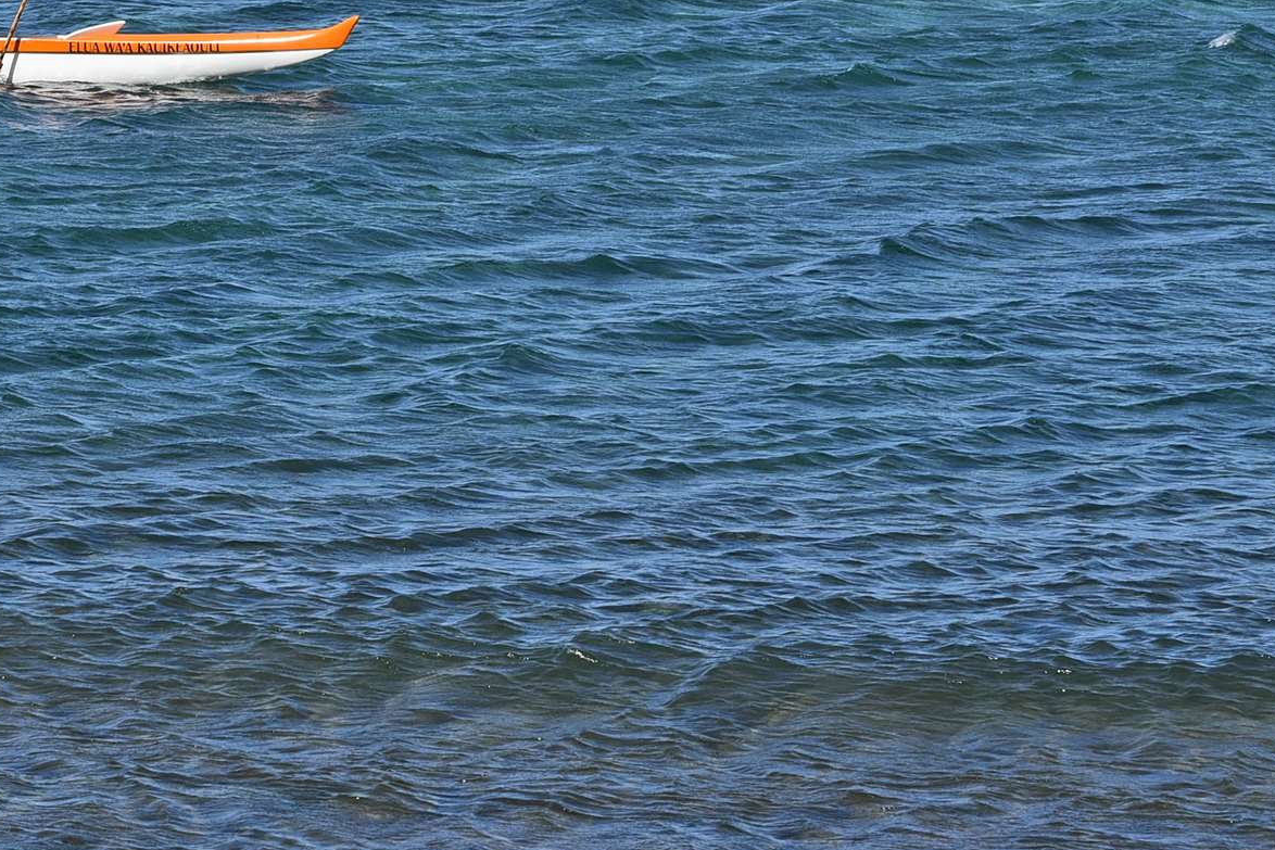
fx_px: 9457
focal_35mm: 267
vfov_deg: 5.1
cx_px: 177
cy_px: -227
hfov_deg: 7.7
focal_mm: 102
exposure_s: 1/200
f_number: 14
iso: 100
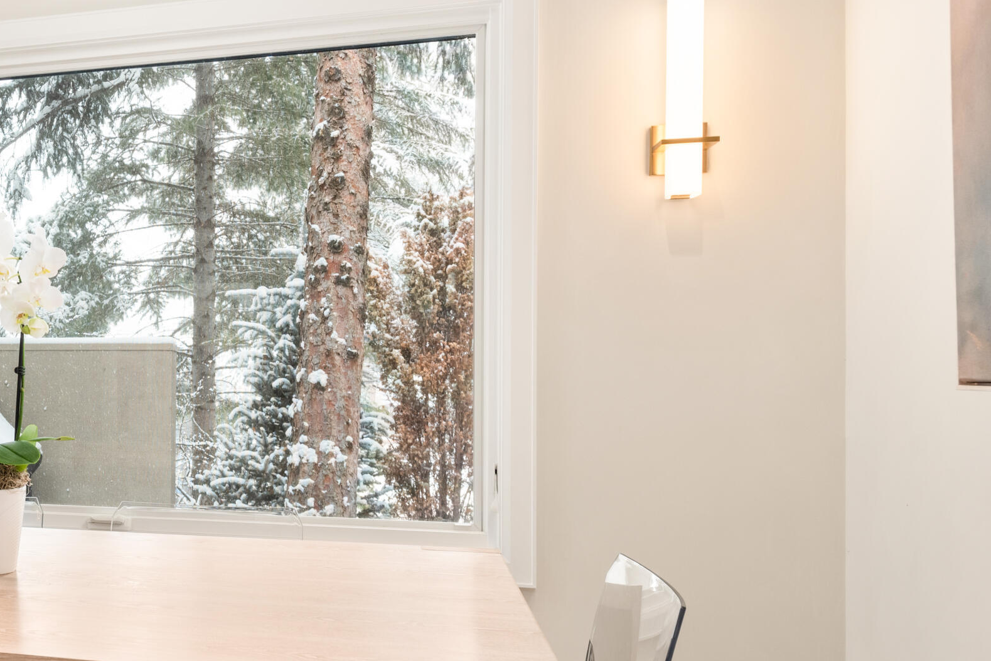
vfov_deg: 35.1
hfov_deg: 45.6
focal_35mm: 38
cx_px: 89
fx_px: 1046
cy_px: 356
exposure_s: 1/8
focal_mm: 20
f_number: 7.1
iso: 500
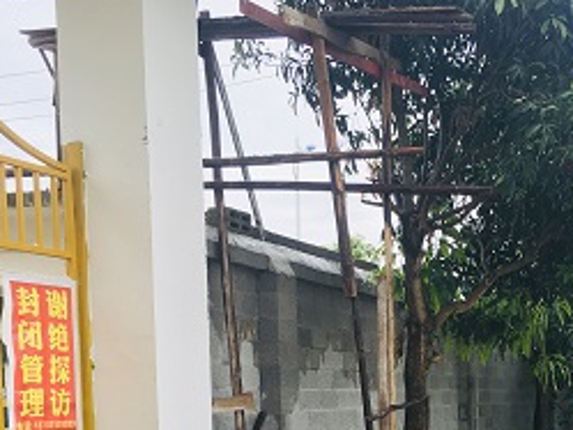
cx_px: 458
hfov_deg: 29.6
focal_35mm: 64
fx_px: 1060
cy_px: 453
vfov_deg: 21.9
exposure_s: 1/118
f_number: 2.2
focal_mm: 4.15
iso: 25
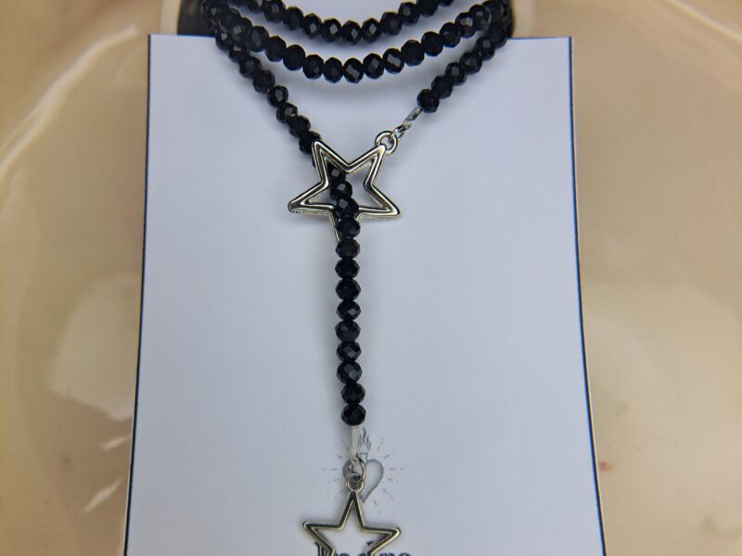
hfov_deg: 71.6
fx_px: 514
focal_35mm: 24
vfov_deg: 56.8
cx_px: 371
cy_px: 278
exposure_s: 1/125
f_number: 1.8
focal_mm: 5.23
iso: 50
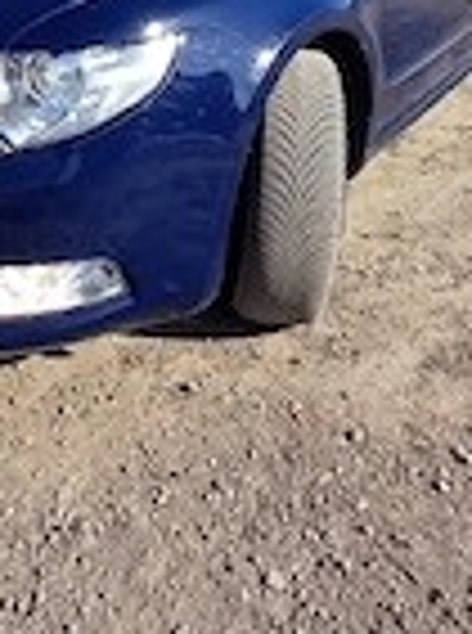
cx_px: 193
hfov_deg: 38.4
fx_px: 676
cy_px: -63
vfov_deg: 40.6
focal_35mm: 37
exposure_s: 1/714
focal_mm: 1.13
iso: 50
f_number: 2.2
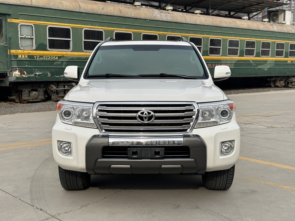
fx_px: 409
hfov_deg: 39.7
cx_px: 148
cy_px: 110
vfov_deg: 30.3
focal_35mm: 48
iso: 64
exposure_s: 1/2732
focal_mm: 6.86
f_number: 1.78
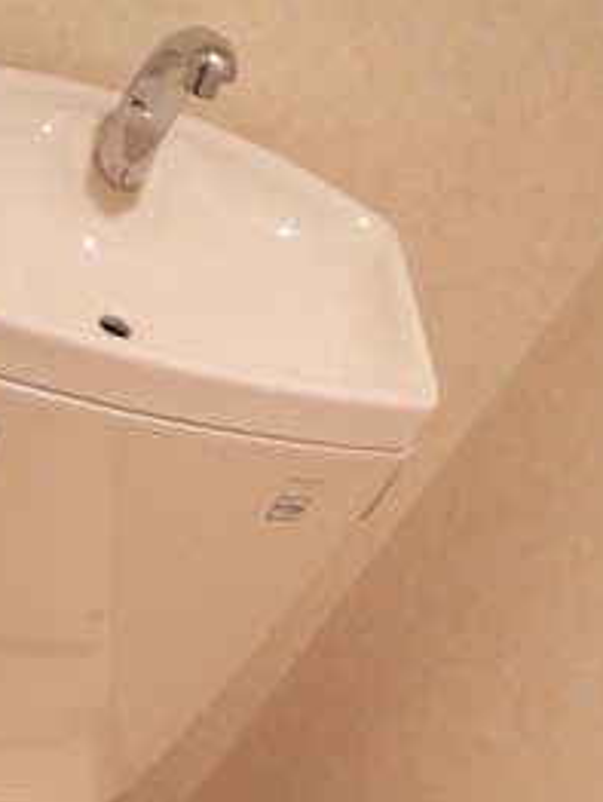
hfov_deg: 23.8
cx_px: 153
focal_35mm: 61
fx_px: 1415
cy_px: 903
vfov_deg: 28.5
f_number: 2.8
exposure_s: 1/25
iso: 400
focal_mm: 4.4
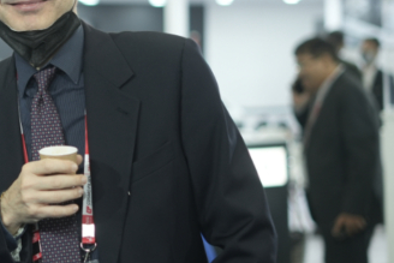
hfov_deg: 12.8
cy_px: 85
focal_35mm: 157
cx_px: -53
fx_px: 1719
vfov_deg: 8.7
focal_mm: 50
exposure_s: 1/100
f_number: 1.8
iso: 200
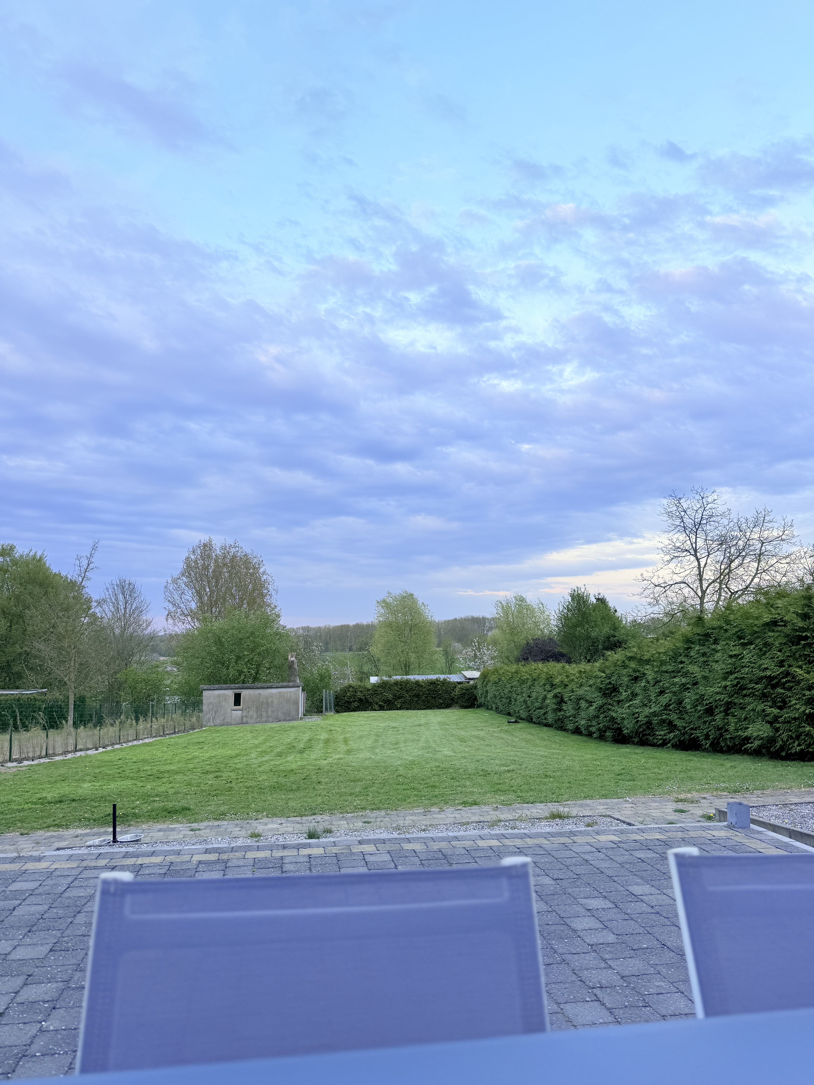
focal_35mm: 24
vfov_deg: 71.6
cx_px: 407
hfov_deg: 56.8
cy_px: 542
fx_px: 752
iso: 64
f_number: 1.78
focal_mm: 6.76
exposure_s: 1/240
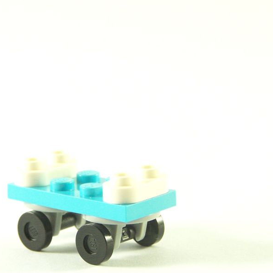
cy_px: 159
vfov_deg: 10.9
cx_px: 90
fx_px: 1428
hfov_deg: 10.9
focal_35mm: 160
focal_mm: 17.5
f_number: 3.2
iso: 200
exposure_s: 1/45
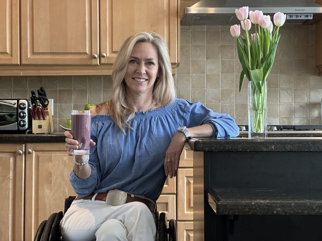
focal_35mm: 77
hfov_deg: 25.3
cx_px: 161
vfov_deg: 19.1
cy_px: 120
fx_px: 716
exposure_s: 1/60
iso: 500
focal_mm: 9
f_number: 2.8
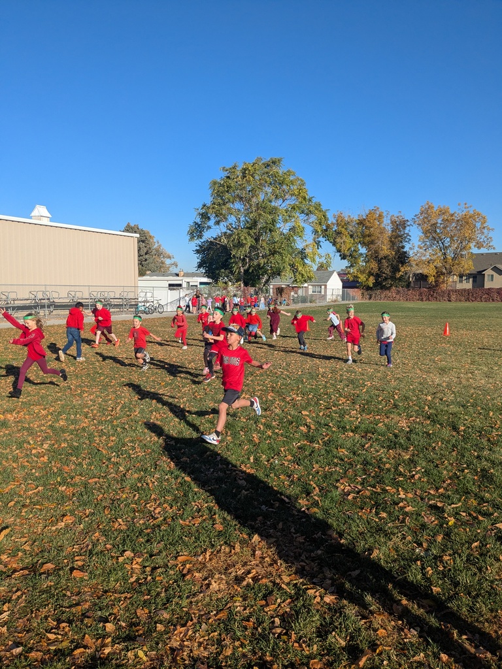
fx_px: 522
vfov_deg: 65.3
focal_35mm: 27
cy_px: 334
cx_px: 251
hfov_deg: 51.4
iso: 55
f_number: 1.73
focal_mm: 4.38
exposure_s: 1/3344
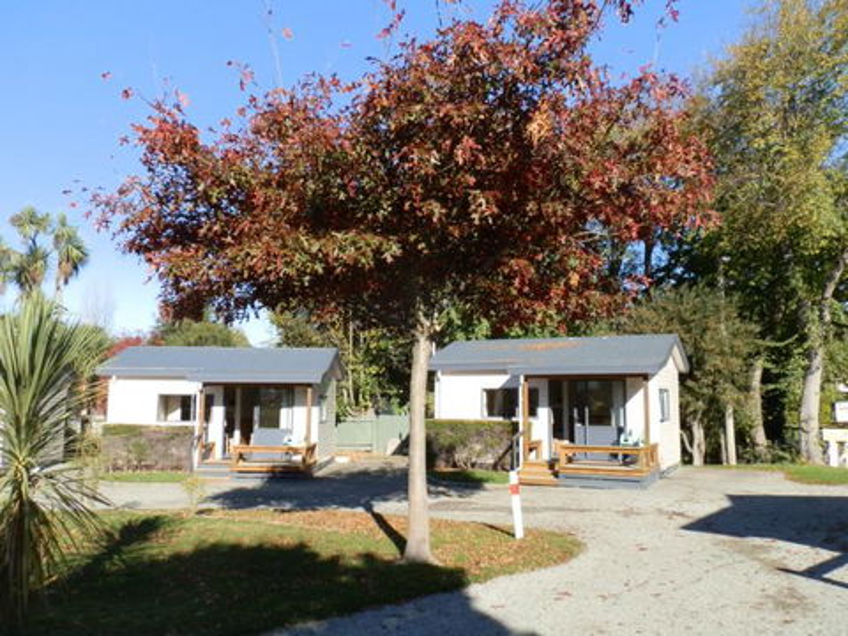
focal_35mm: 28
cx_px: 424
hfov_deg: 63.4
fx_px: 686
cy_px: 318
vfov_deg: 49.7
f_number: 3.1
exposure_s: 1/800
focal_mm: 5
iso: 100
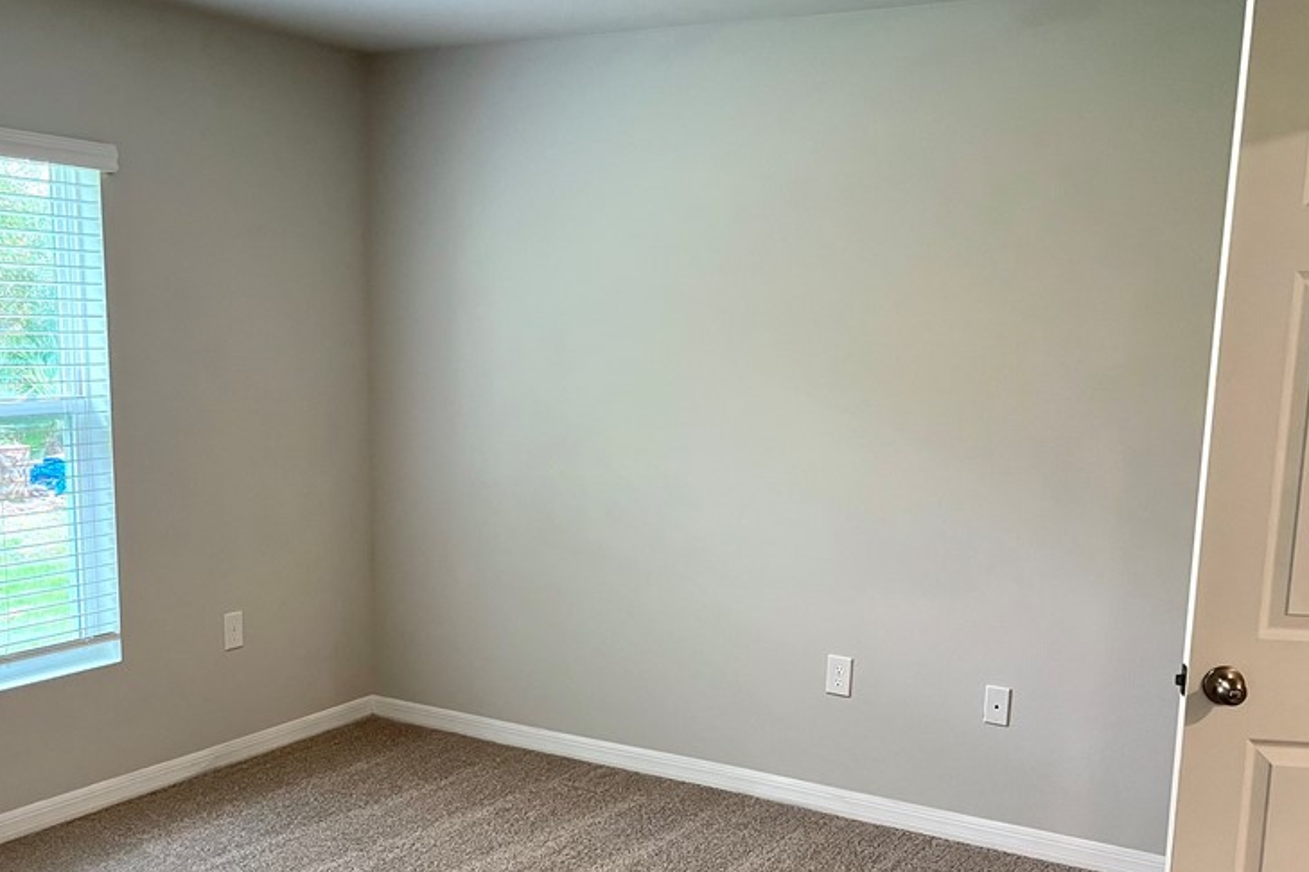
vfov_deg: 34.8
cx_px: 634
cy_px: 572
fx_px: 1382
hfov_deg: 50.7
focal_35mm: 38
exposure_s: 1/60
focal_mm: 5.1
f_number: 1.6
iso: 100
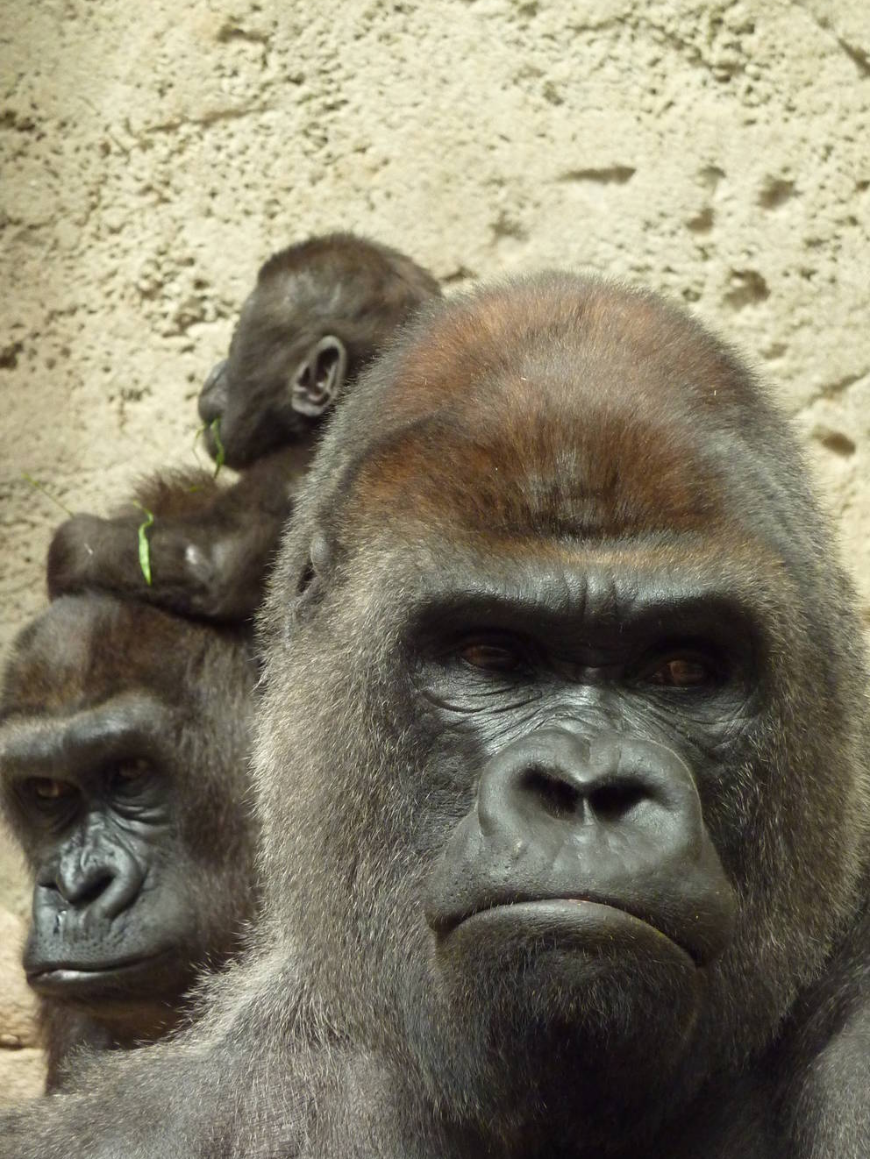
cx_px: 414
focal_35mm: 363
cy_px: 608
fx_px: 12160
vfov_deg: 5.5
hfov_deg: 4.1
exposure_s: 1/125
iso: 320
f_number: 4.9
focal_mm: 49.2
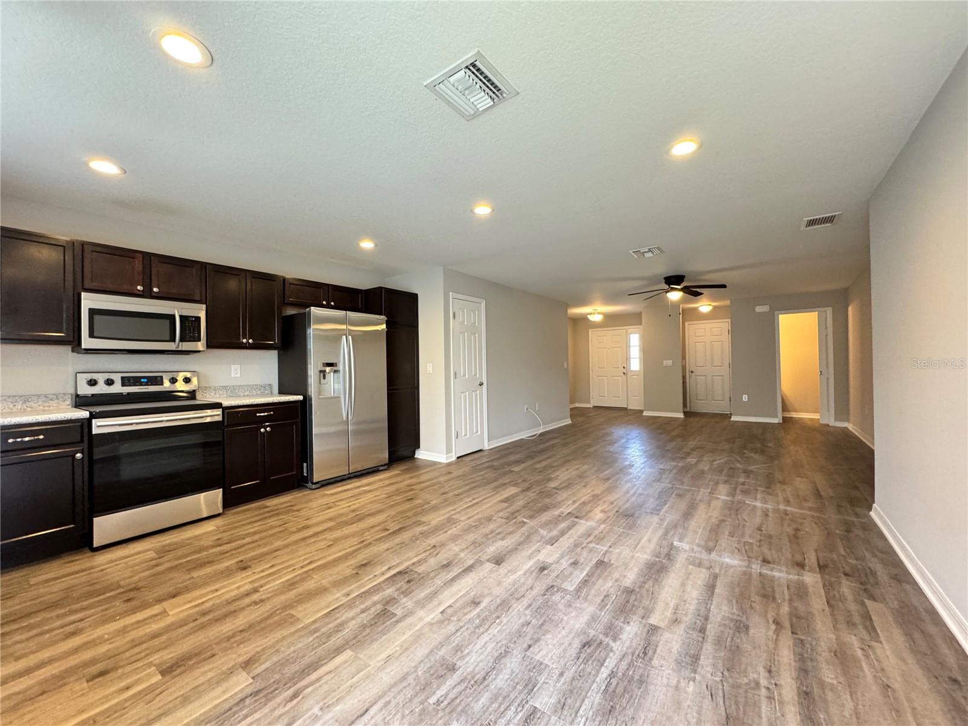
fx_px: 391
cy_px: 363
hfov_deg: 102.1
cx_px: 484
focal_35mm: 14
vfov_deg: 85.7
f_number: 2.2
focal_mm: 2.22
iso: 500
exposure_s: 1/60
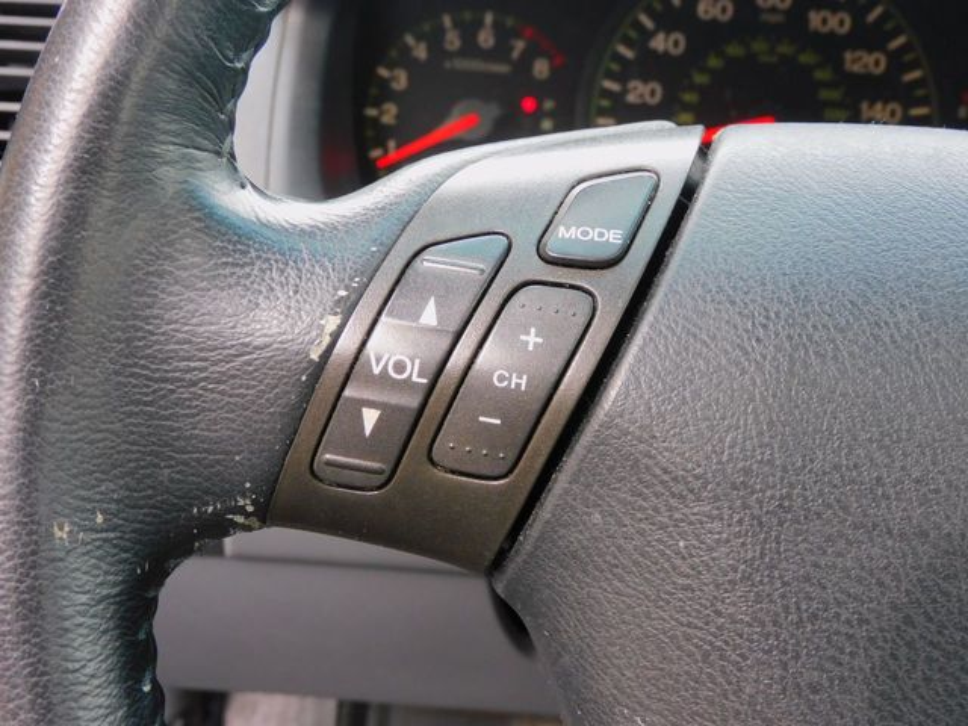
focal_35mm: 45
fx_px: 1258
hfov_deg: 42.1
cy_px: 363
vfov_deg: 32.2
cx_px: 484
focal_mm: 8.1
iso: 125
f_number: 4
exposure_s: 1/40
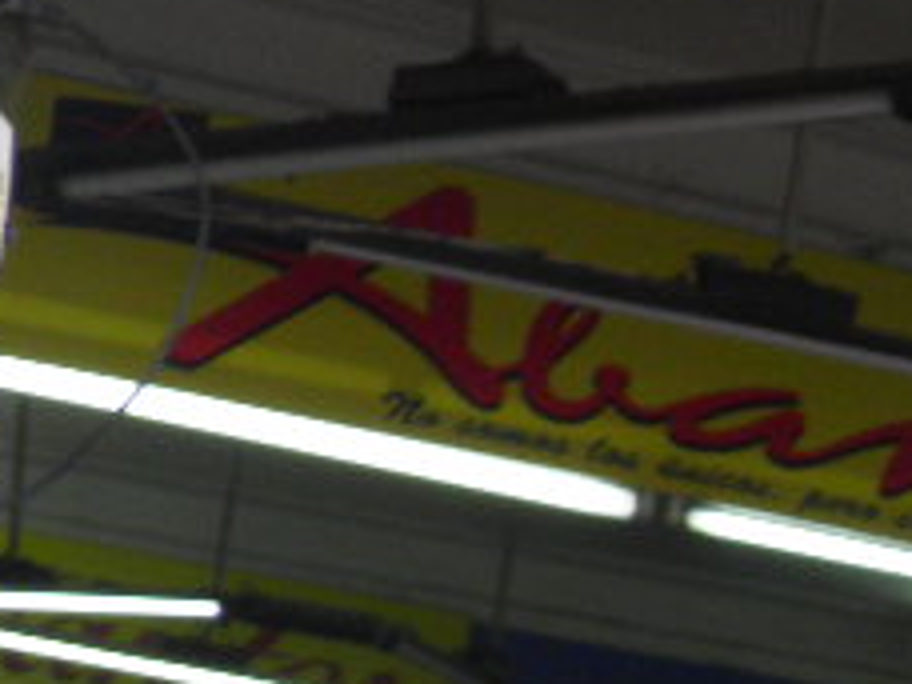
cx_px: 1636
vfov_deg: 8.7
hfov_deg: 11.7
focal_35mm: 157
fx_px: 4136
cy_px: 1540
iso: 50
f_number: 3.6
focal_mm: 4.9
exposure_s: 1/60
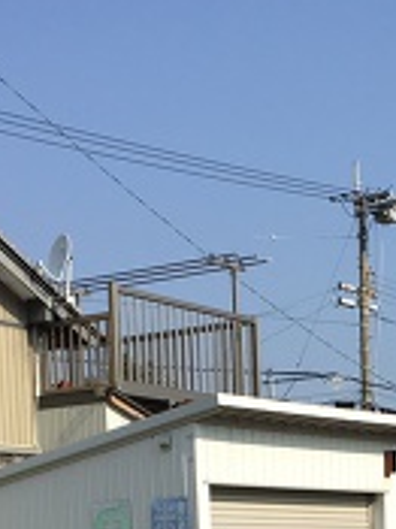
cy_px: 670
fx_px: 1436
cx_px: 437
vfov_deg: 19.4
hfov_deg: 15.3
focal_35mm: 94
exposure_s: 1/1972
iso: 25
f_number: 2.2
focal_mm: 4.15
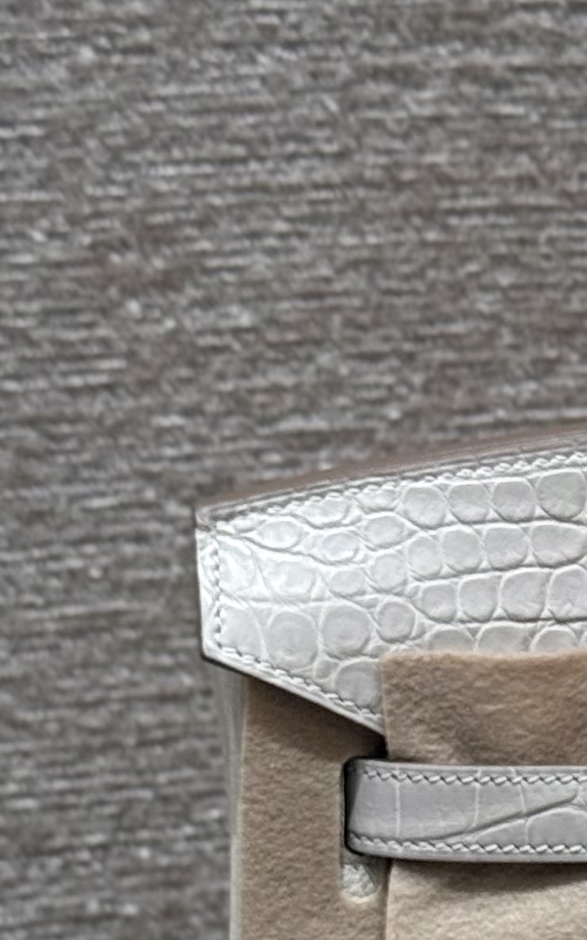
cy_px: 818
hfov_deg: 7.3
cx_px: 1128
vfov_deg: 12.0
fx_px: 4429
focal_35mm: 173
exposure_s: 1/121
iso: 80
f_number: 1.78
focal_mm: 6.76
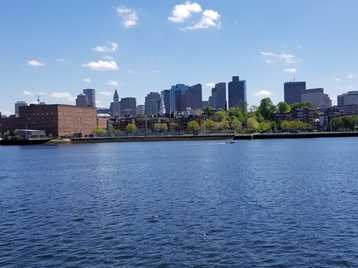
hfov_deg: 67.3
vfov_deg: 53.1
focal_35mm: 26
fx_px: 269
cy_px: 134
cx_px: 179
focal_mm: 4.25
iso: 50
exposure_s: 1/3067
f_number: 1.7
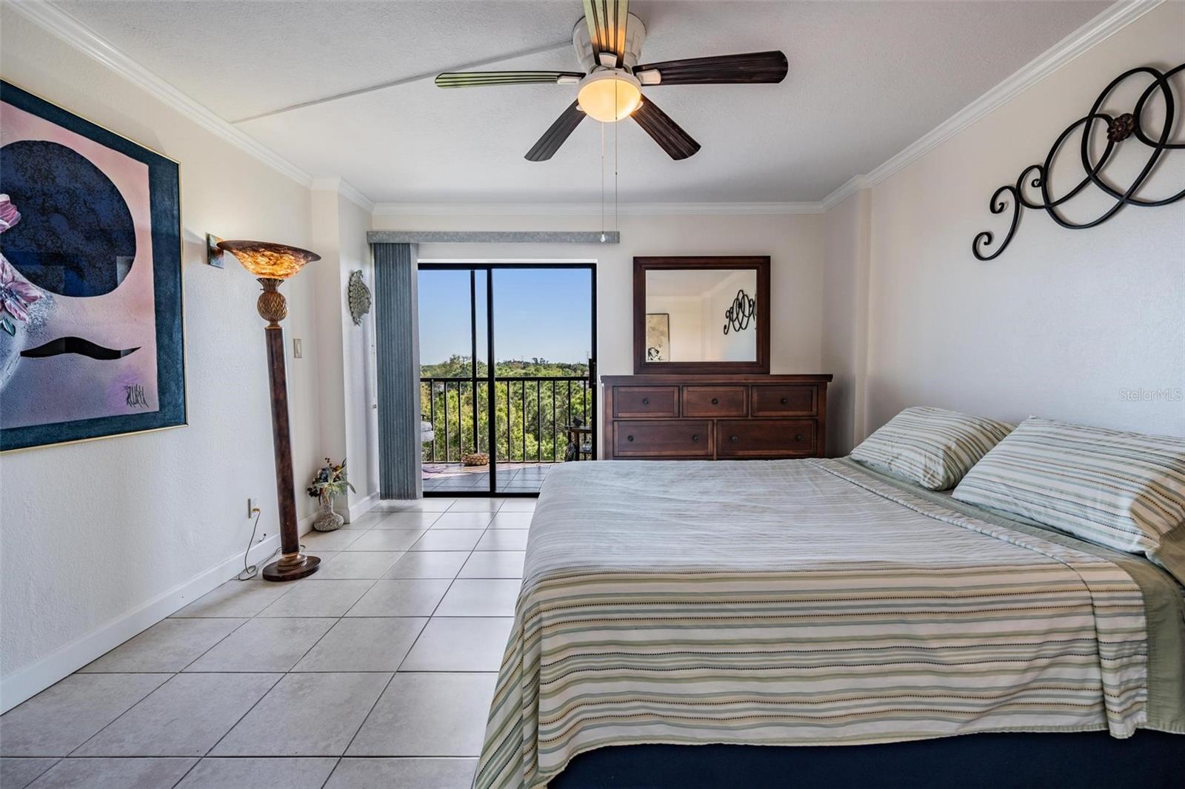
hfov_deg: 100.4
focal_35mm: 15
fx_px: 494
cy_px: 394
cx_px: 592
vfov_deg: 77.3
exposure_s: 1/8
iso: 100
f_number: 7.1
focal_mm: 15
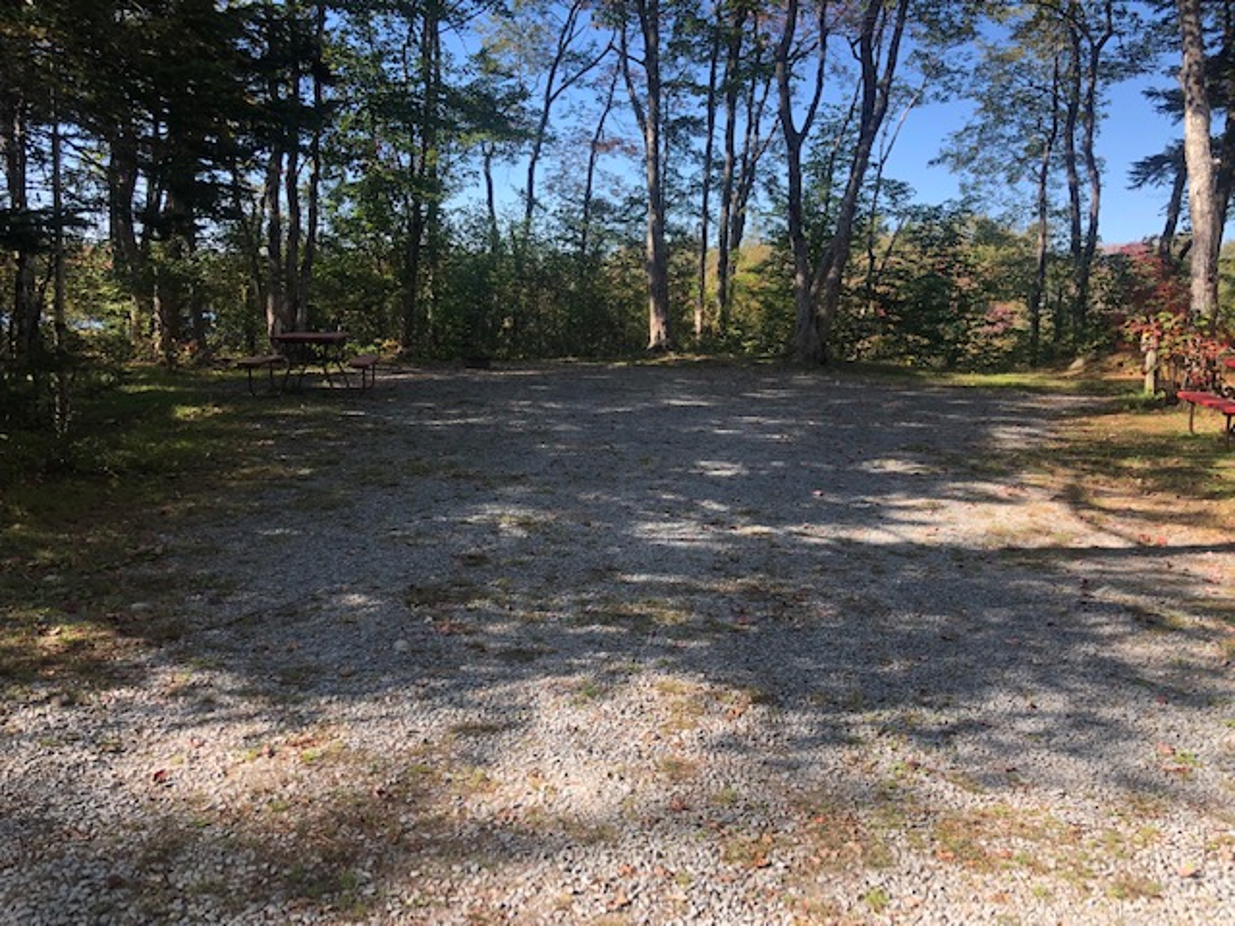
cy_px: 463
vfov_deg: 49.7
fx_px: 999
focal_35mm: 28
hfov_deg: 63.4
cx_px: 618
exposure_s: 1/296
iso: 20
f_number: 1.8
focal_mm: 4
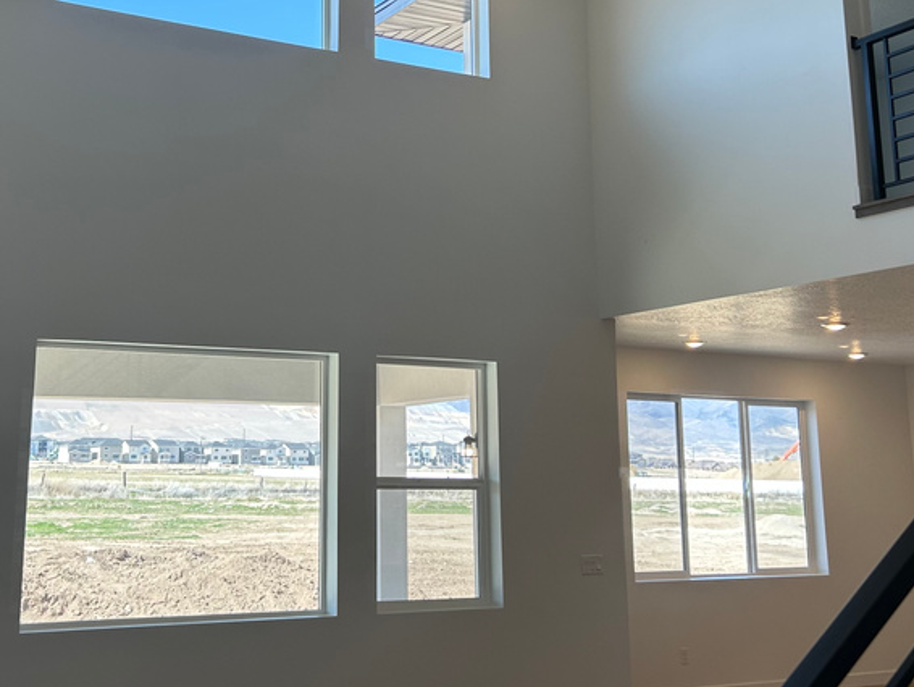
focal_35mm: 47
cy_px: 228
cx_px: 336
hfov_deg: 40.1
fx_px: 1242
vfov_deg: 30.7
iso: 50
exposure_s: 1/323
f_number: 1.5
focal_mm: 5.7
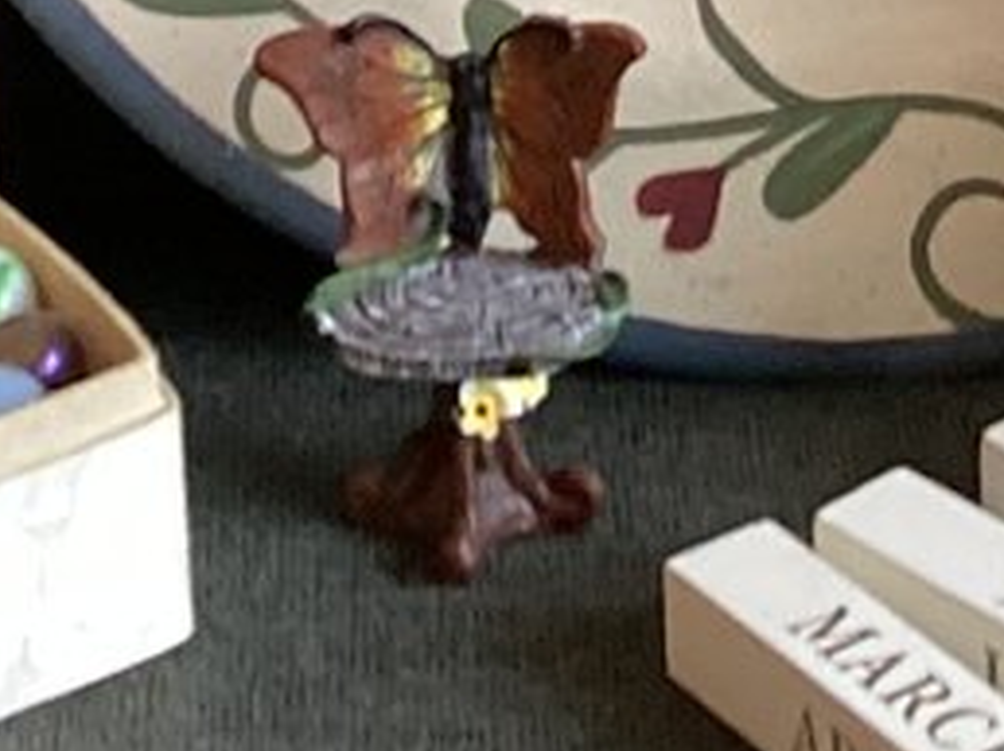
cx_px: 975
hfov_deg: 10.8
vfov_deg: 7.3
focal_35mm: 182
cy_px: -1383
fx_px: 5274
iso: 160
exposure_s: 1/50
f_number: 2.4
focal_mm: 3.3
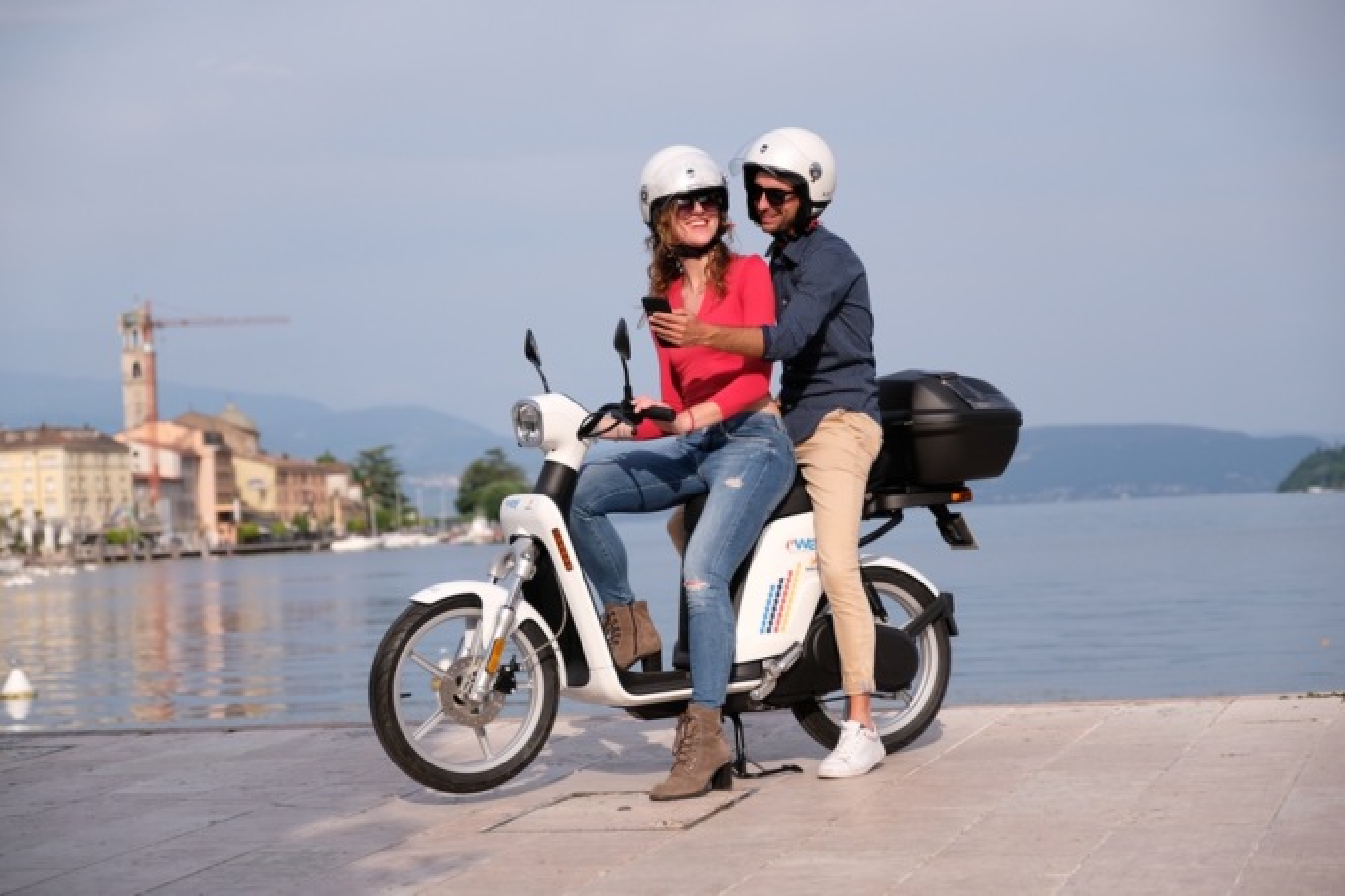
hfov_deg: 26.3
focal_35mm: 77
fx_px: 2876
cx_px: 672
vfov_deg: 17.7
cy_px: 448
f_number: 2.8
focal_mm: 51.6
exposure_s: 1/2500
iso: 200
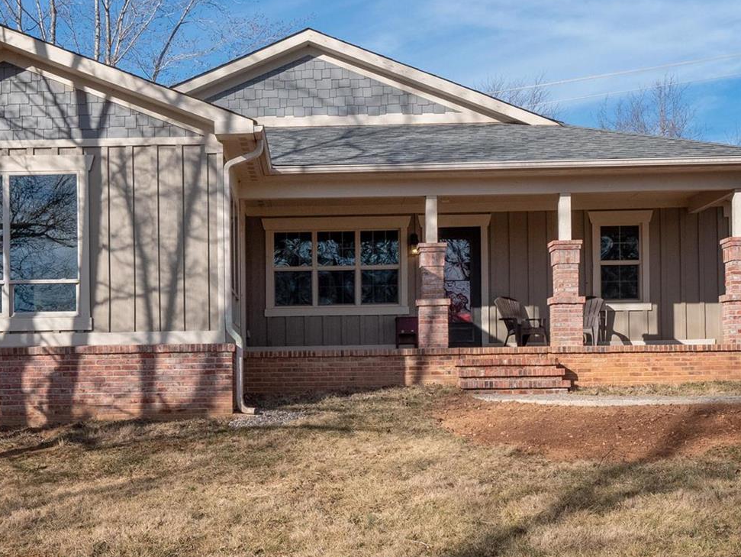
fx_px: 1221
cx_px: 278
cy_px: 339
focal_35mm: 57
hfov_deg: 33.6
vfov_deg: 25.6
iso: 400
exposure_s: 1/800
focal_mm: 18
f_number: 8
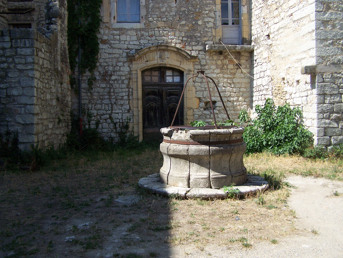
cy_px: 129
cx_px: 172
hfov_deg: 48.9
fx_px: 377
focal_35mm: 38
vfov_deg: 37.8
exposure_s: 1/1000
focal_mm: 6.3
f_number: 2.8
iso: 80
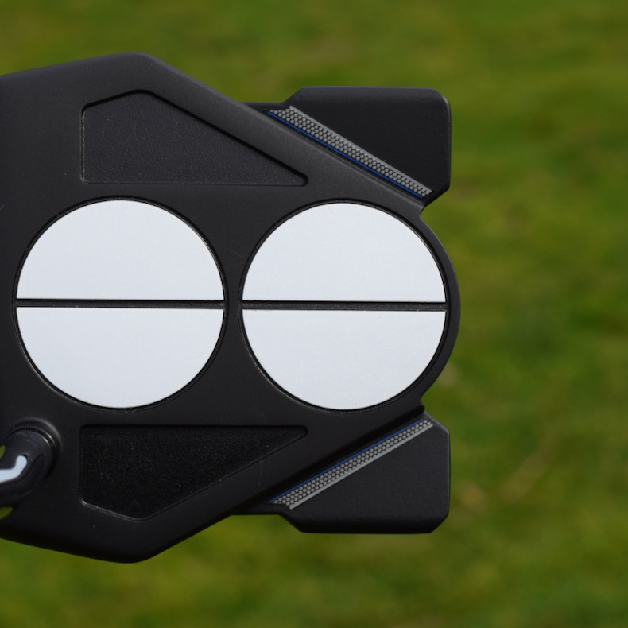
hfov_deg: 18.6
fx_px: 1909
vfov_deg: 18.7
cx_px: 221
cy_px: 311
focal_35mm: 93
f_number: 10
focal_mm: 48
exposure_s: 1/400
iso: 200
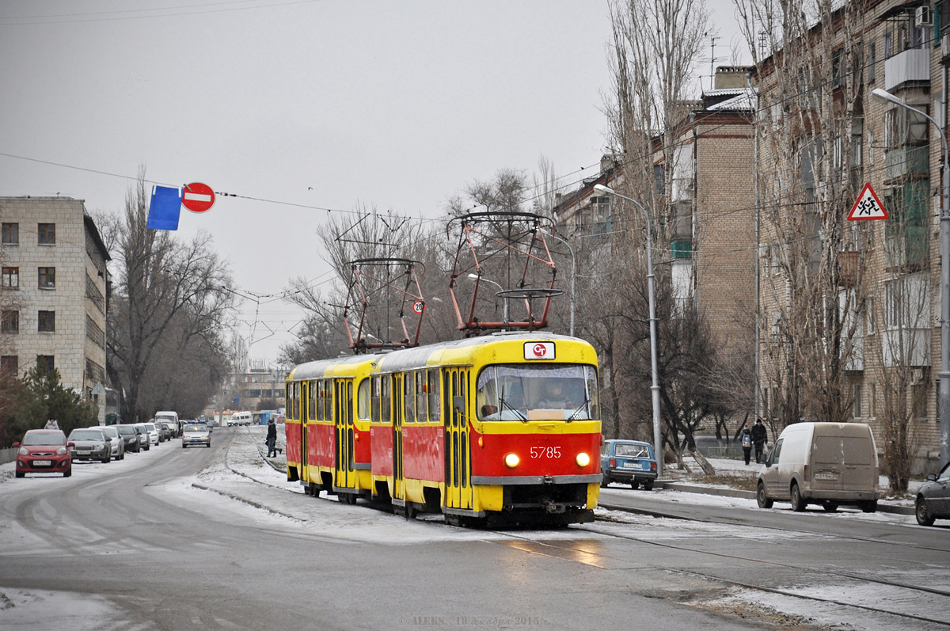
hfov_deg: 20.6
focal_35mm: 99
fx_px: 2609
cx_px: 475
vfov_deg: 13.8
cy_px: 316
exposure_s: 1/160
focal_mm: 66
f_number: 5.3
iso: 400
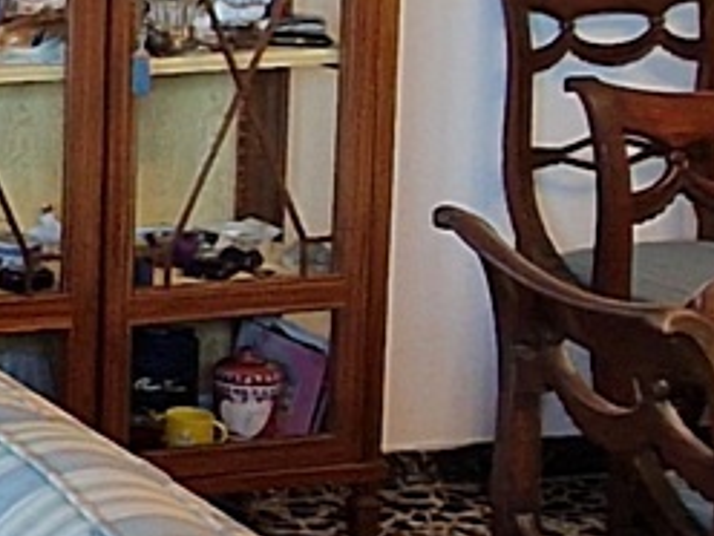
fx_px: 2083
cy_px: 42
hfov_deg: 16.2
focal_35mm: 101
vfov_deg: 14.5
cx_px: -602
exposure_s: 1/50
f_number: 2.2
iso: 200
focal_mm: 2.2
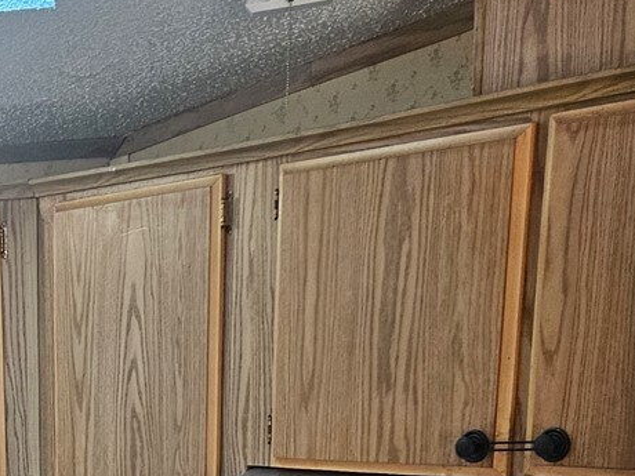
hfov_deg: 22.4
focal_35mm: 80
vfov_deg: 16.7
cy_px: 720
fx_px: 1468
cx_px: -139
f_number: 1.8
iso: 250
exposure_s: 1/120
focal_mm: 5.4
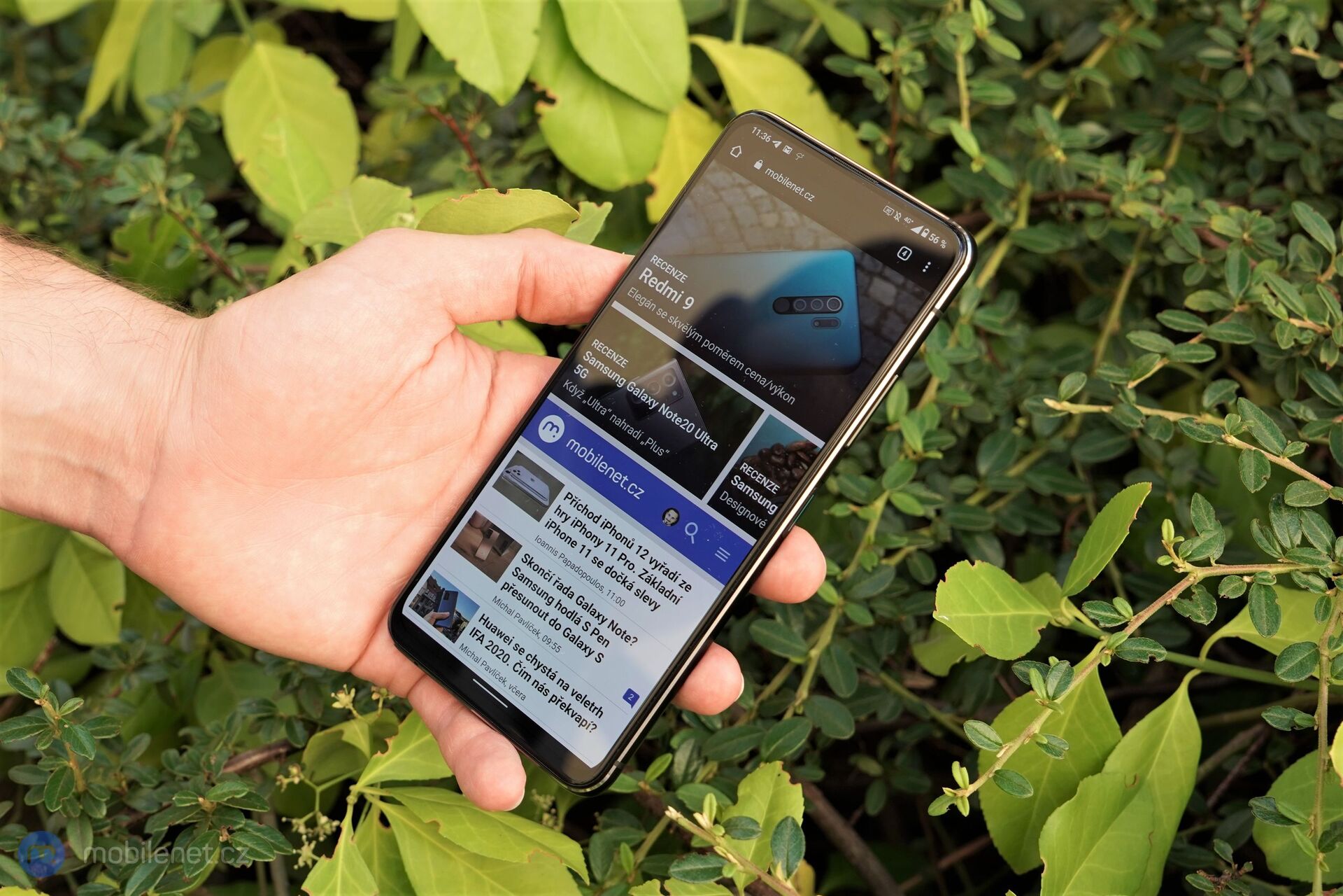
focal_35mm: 49
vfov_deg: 27.5
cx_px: 672
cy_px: 448
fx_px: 1828
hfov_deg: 40.3
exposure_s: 1/160
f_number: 7.1
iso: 400
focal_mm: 49
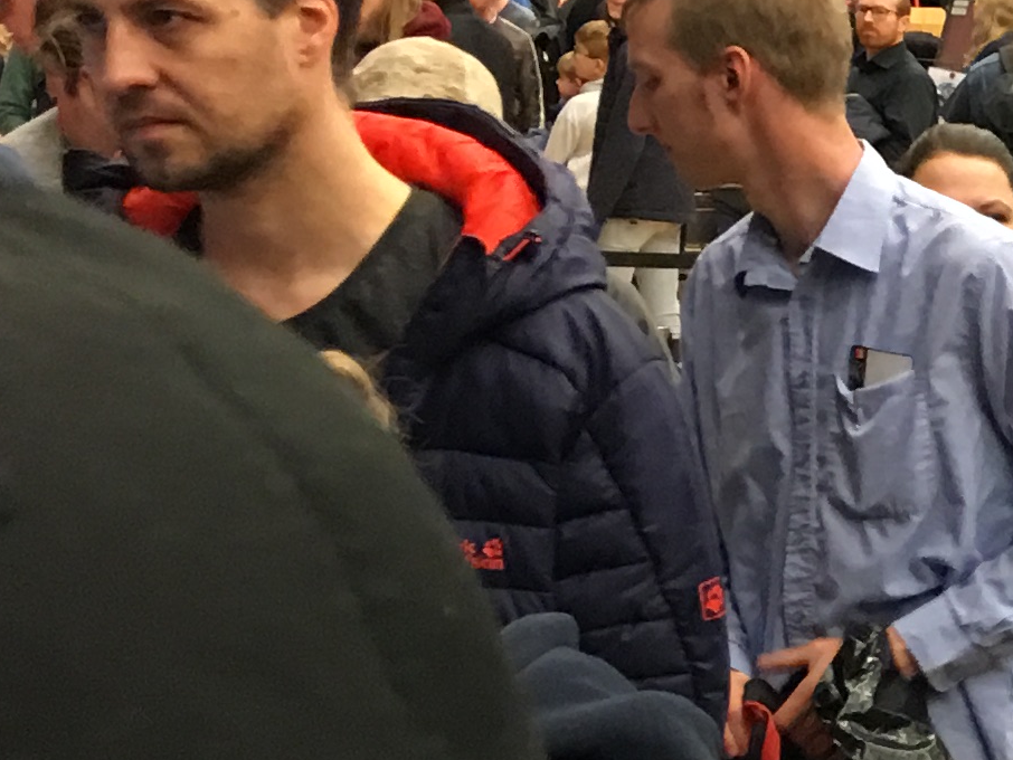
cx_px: 1916
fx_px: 3776
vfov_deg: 11.5
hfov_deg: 13.5
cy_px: 578
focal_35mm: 129
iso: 100
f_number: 2.2
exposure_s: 1/17
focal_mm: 4.15
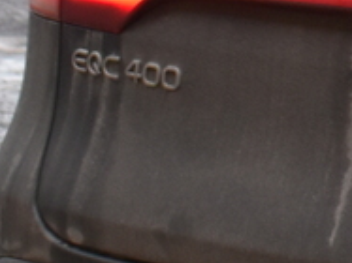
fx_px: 2541
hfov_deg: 7.4
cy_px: 81
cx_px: 866
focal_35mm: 250
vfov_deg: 5.9
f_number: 4
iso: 640
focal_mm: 20
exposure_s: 1/60
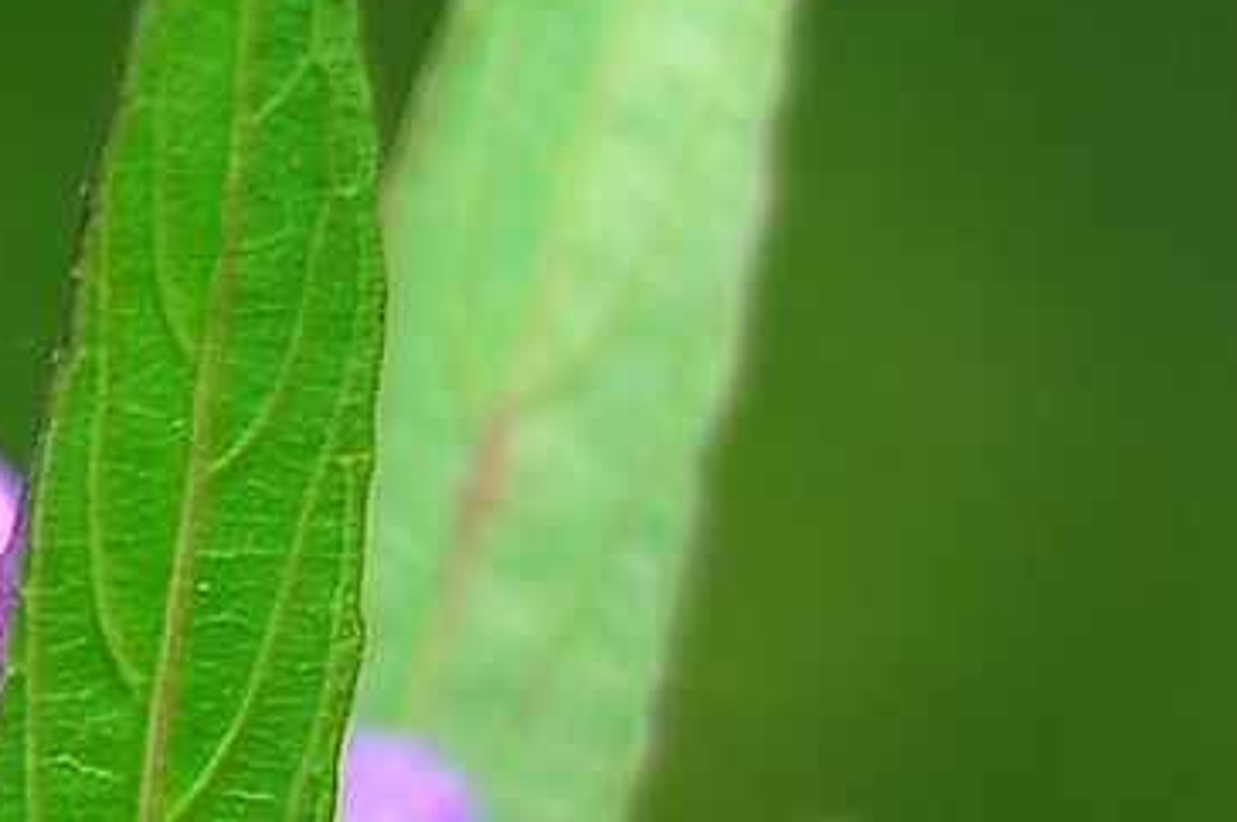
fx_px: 11329
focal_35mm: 330
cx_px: -2144
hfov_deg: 5.9
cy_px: 1583
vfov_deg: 4.1
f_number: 2.4
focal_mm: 50
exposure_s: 1/500
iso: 200
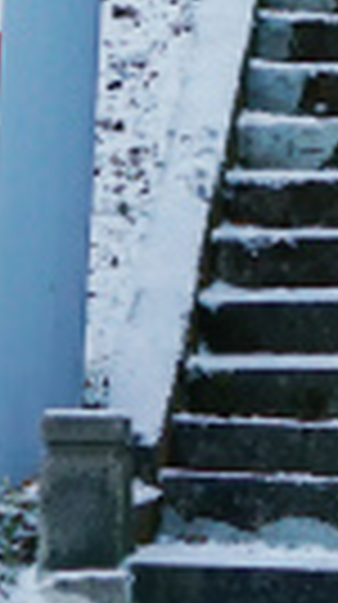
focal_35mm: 288
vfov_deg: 7.2
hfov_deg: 4.2
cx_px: 681
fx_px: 4606
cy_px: -583
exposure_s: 1/100
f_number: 7.1
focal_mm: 36
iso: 400
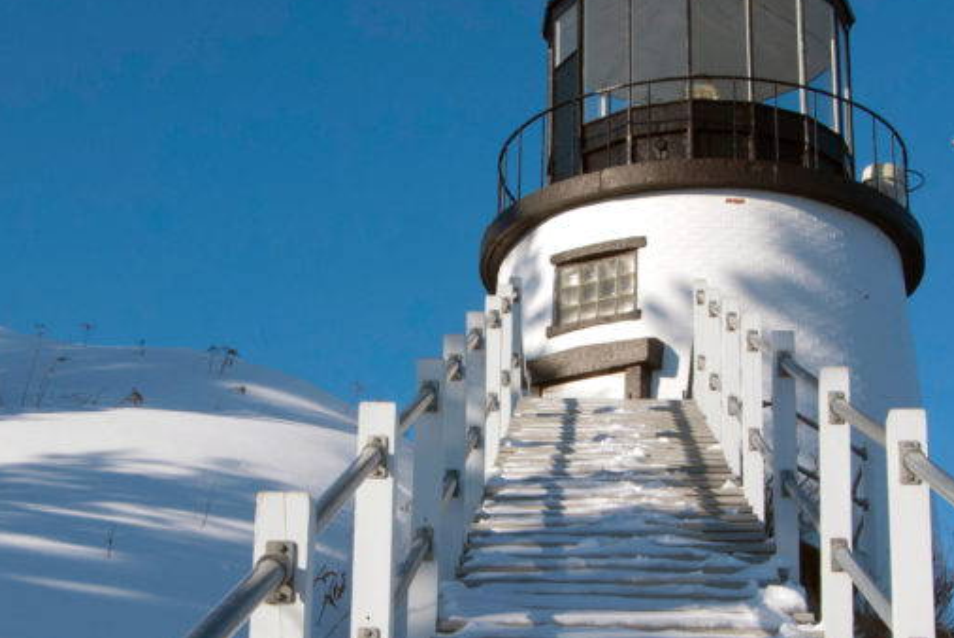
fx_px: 2254
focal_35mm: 85
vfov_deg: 16.1
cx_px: 464
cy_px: 361
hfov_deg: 23.9
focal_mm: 28
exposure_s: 1/400
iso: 320
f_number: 14
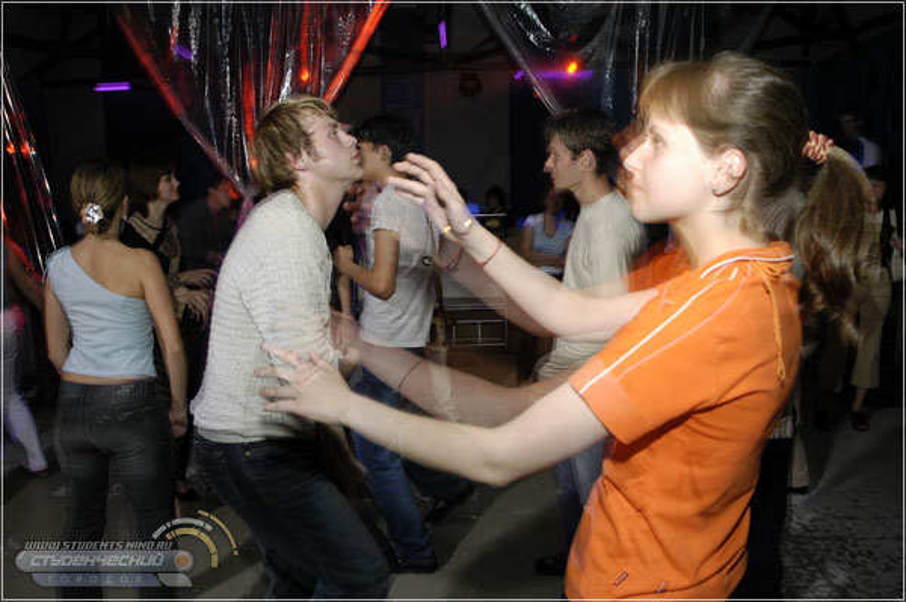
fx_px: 679
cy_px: 301
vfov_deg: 47.9
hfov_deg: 67.4
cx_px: 453
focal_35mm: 27
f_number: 6.3
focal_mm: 18
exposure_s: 1/3
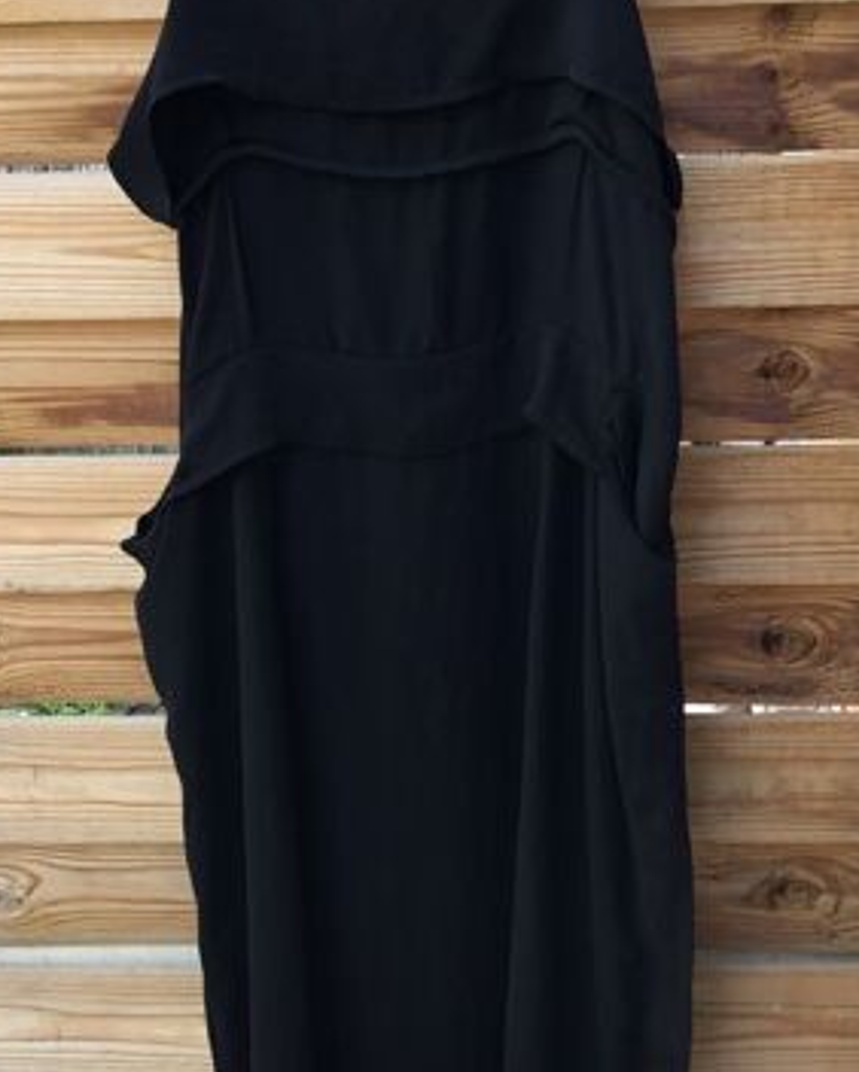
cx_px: 594
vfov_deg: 34.1
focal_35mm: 55
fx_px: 1746
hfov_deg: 27.4
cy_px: 563
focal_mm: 3.3
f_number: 2.4
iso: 32
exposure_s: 1/50
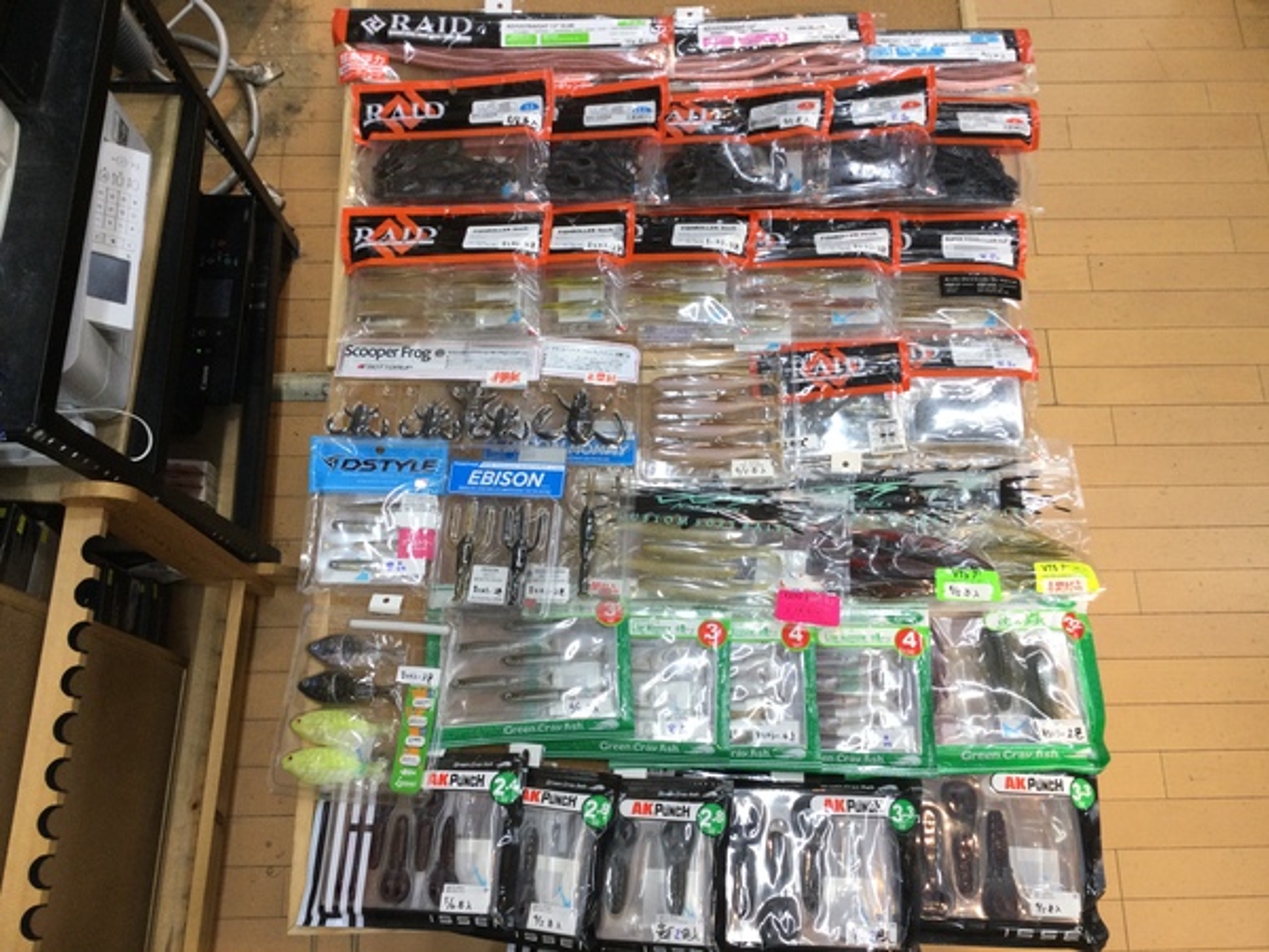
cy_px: 476
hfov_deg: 58.4
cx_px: 634
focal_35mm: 31
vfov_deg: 45.4
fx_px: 1136
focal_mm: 3.3
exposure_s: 1/40
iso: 32
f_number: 2.4
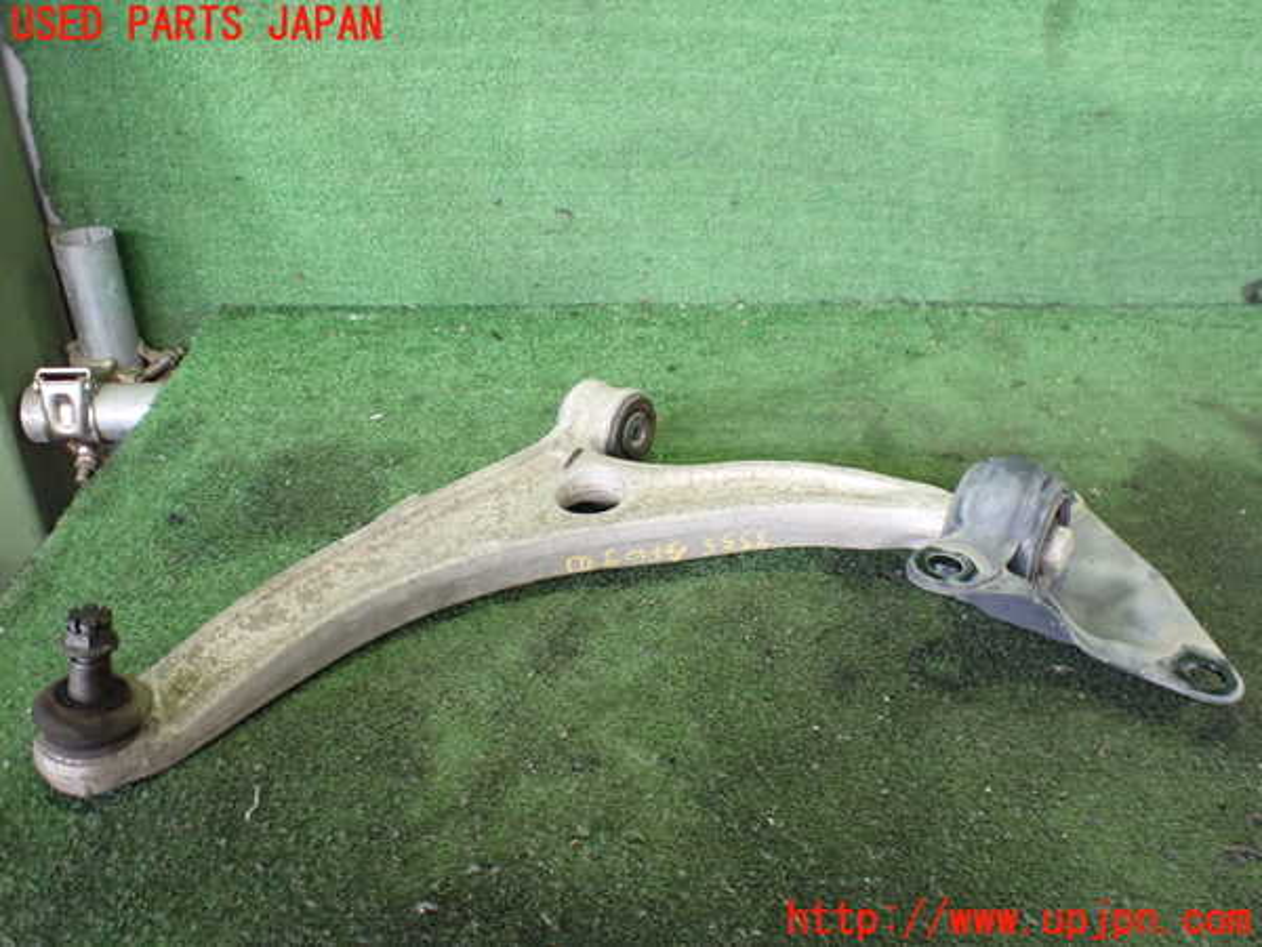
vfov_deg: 46.8
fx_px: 1094
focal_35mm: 30
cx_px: 631
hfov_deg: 60.0
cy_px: 474
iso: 800
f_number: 2.3
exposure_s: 1/60
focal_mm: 5.4
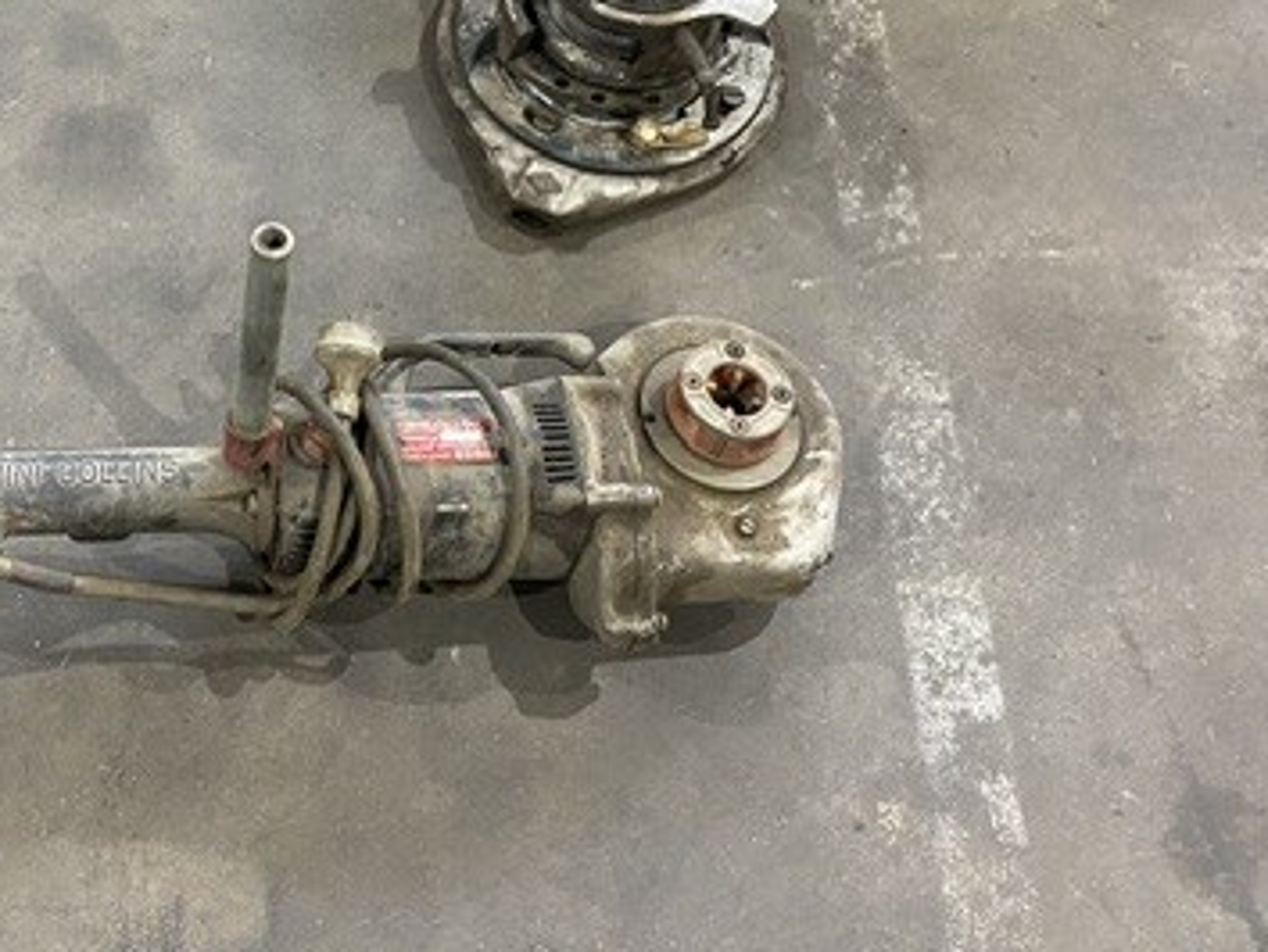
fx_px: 1723
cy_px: 154
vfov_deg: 30.0
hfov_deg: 39.4
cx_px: 330
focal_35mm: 47
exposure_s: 1/50
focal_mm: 4.25
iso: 320
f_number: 1.8
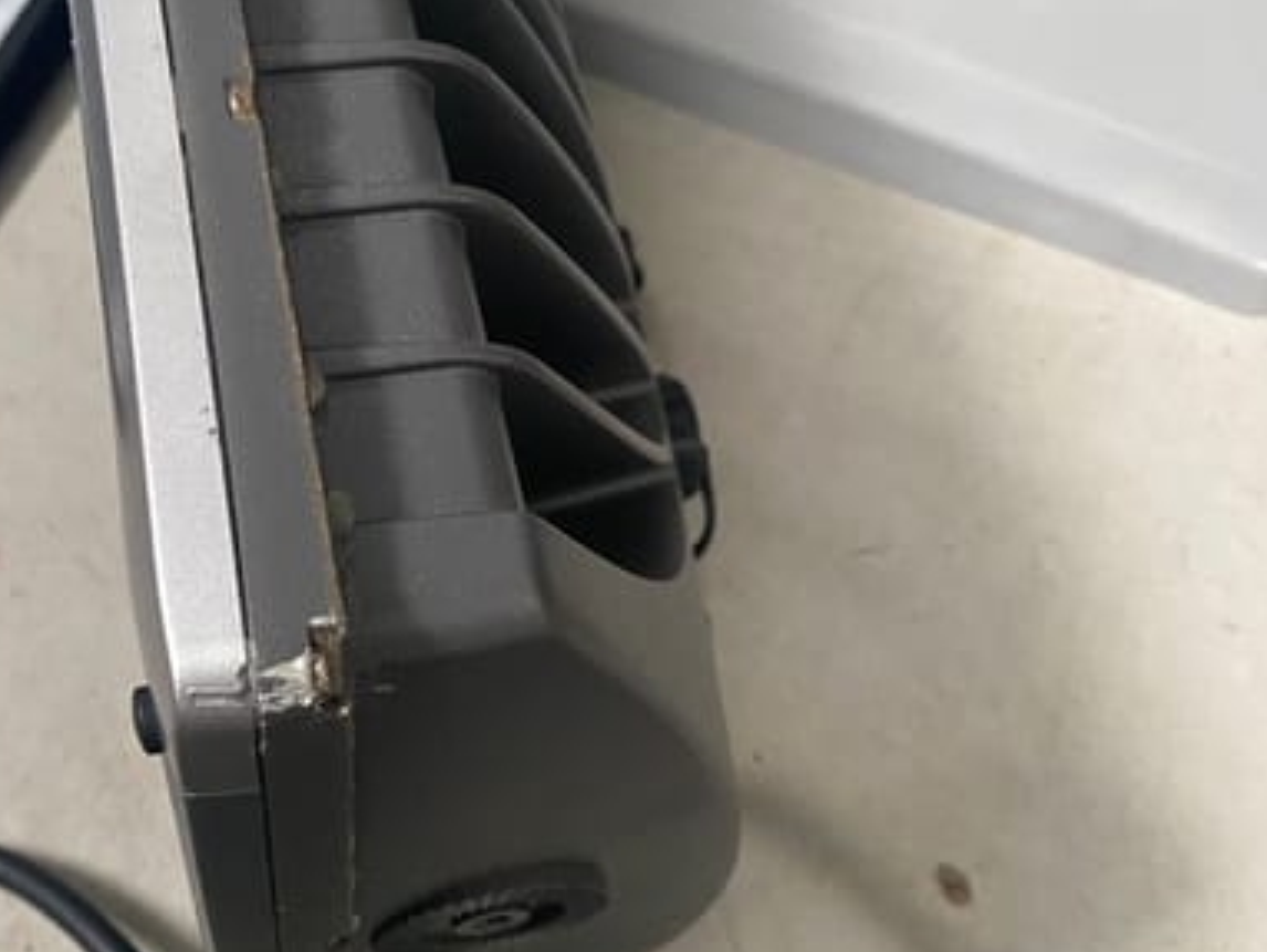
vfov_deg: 41.7
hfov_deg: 53.3
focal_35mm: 34
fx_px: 1245
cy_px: 396
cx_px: 468
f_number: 1.8
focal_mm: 4.25
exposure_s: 1/60
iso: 320
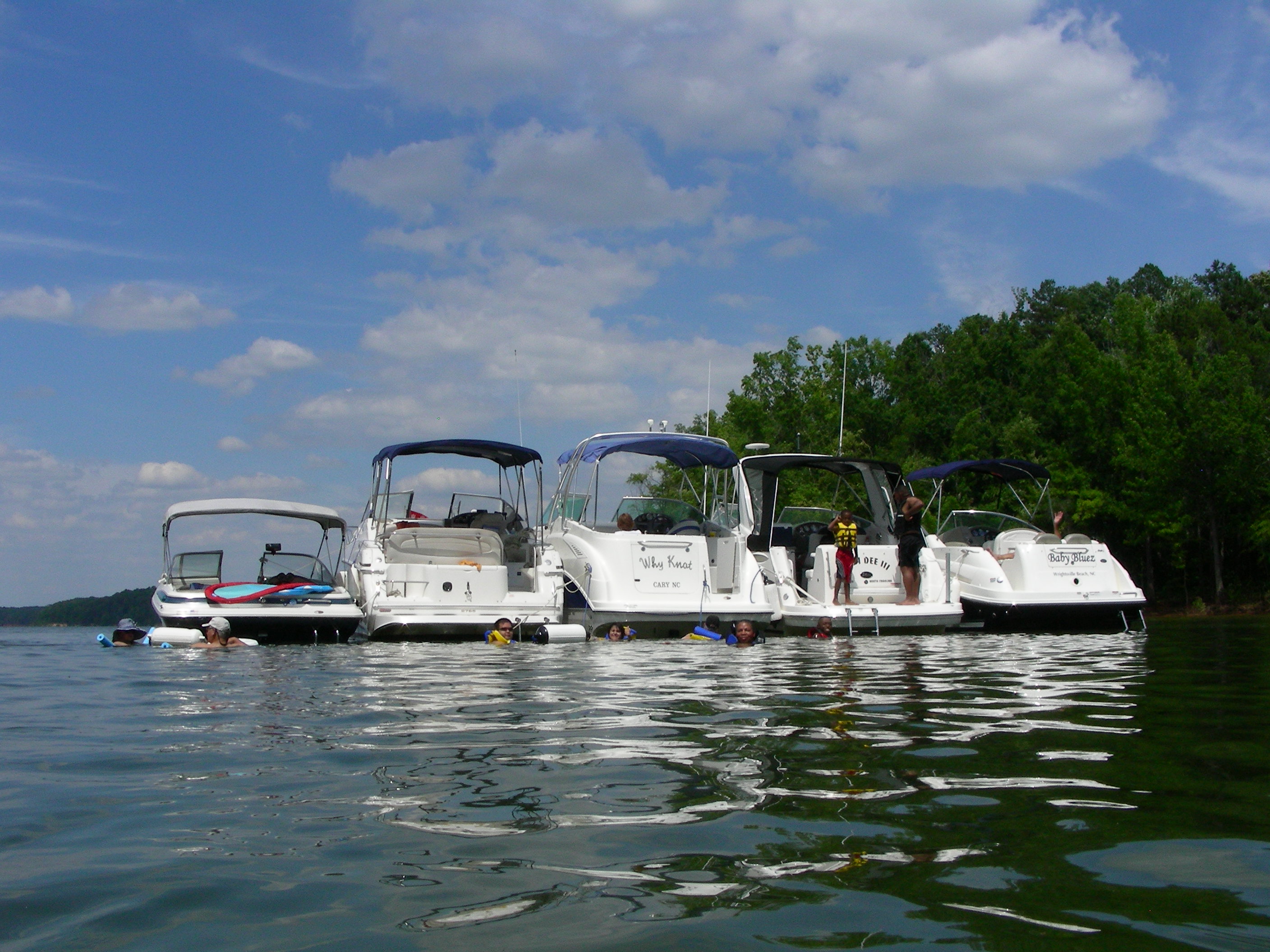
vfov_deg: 37.7
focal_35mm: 38
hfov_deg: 49.0
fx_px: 1394
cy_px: 476
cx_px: 635
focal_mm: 6.3
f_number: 6.8
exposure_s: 1/606
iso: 50
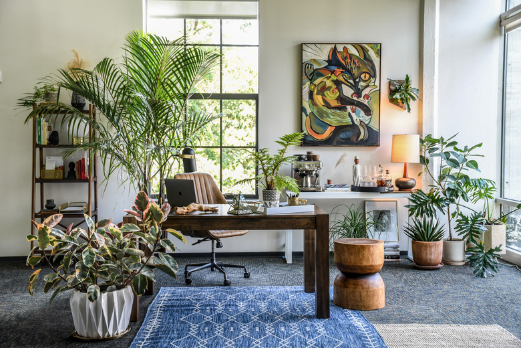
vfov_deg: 31.9
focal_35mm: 42
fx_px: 608
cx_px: 260
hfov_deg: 46.4
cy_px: 174
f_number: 3.2
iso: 400
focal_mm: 28
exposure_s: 1/50
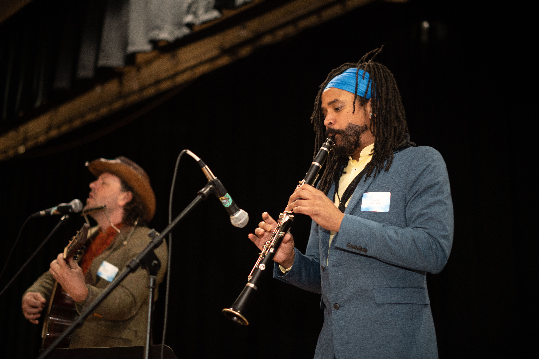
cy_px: 180
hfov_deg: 39.6
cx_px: 270
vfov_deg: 27.0
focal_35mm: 50
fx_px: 749
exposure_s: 1/60
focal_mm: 50
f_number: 1.4
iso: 800
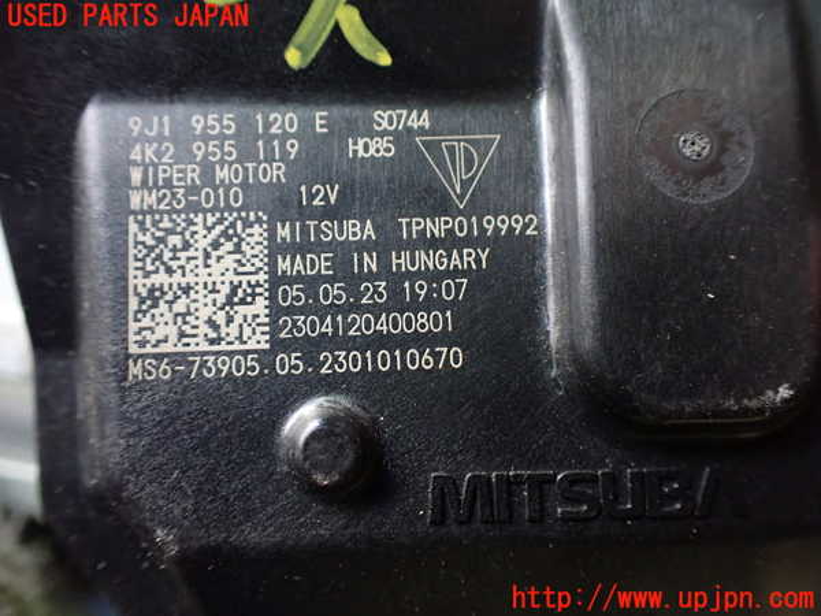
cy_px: 308
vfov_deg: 46.8
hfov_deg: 60.0
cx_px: 410
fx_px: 712
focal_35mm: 30
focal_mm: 5.4
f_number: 2.3
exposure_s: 1/60
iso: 800
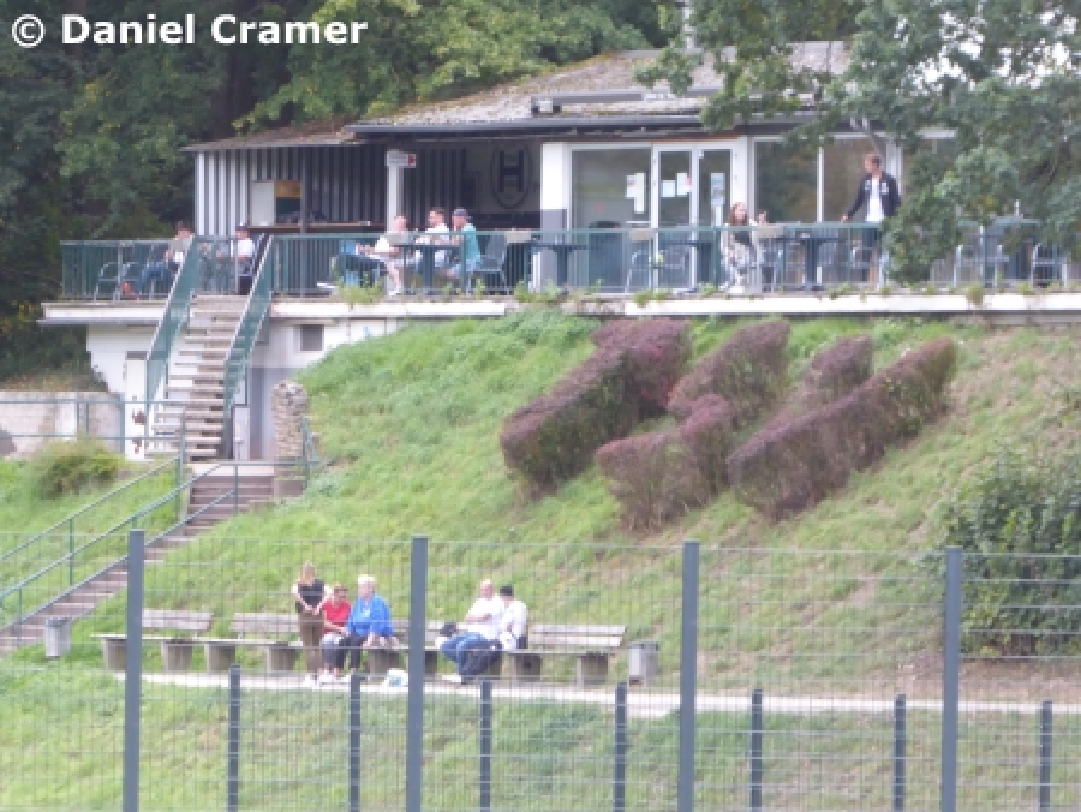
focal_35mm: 373
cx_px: 540
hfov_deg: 5.3
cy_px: 406
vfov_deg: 4.0
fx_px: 11654
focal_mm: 66.8
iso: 400
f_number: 8
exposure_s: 1/20
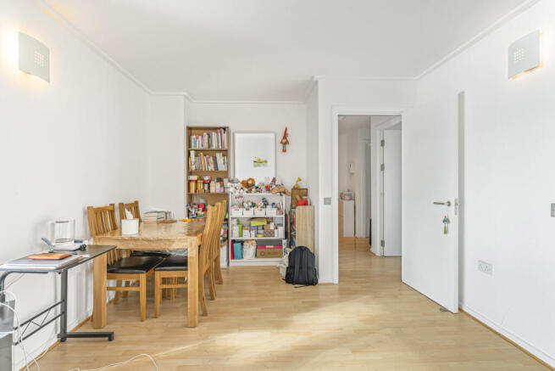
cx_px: 278
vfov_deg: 69.2
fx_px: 268
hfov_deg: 91.9
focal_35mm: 17
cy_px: 186
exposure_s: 1/13
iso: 200
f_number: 14
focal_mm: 17.4
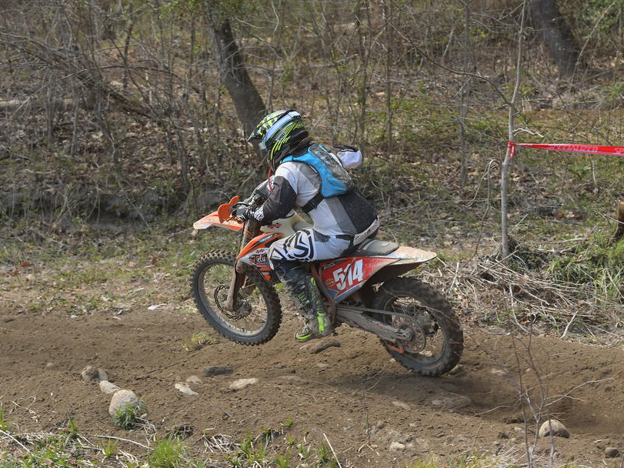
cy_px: 245
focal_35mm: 170
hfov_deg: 11.6
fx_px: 3064
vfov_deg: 8.7
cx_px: 329
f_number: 4
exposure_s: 1/1000
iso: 640
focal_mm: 98
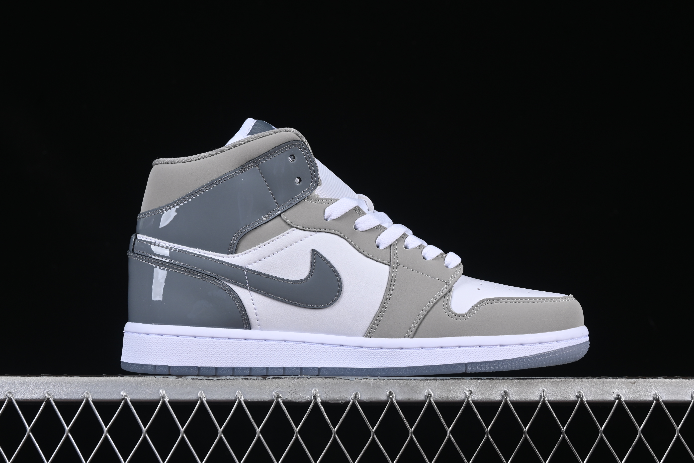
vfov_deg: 18.2
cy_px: 232
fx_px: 1446
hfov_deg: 27.0
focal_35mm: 75
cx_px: 347
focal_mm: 50
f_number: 8
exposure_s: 1/80
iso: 160
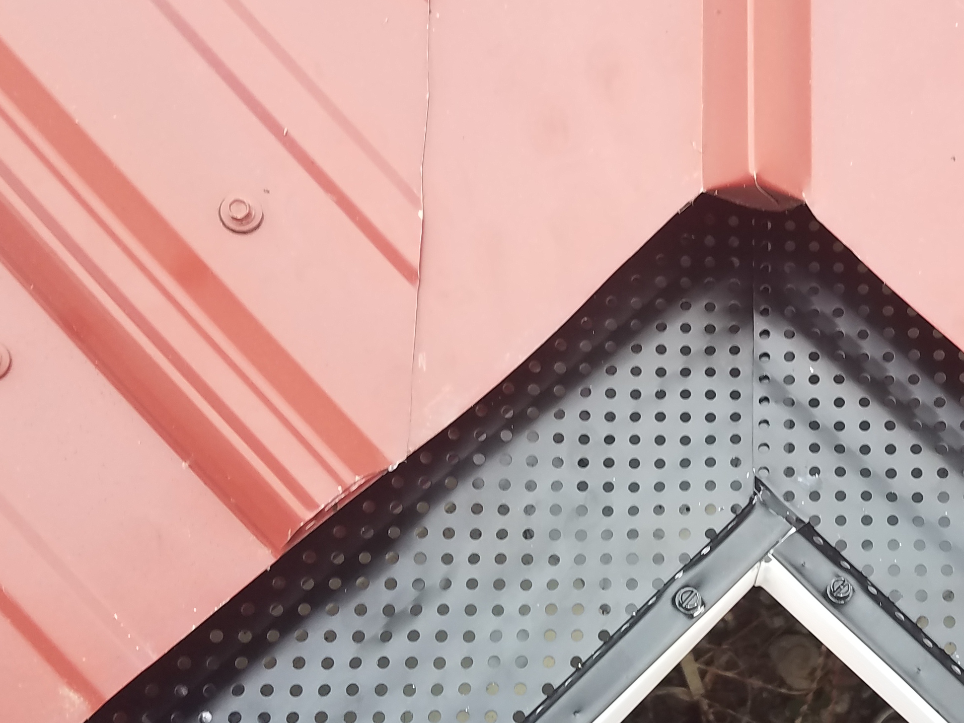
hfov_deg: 34.7
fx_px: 1504
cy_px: 459
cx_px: 741
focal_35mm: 54
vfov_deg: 26.9
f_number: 1.7
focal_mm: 4.2
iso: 50
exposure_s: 1/60
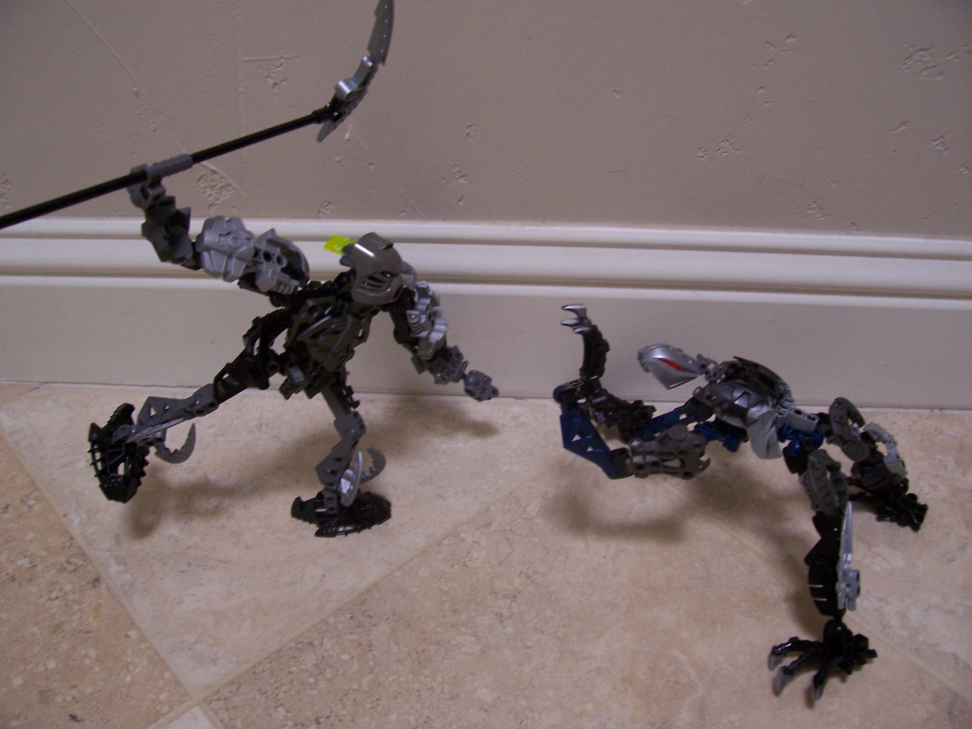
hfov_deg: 54.0
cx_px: 486
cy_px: 364
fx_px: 955
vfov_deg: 41.8
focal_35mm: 34
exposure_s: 1/30
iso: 160
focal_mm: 5.6
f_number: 2.7
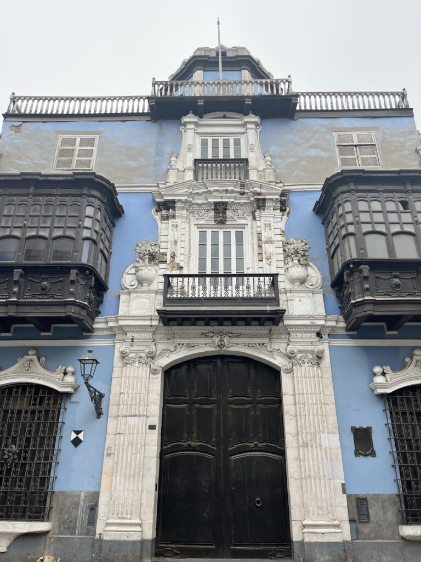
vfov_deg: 67.3
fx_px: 422
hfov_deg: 53.1
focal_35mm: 26
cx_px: 210
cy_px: 281
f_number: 1.6
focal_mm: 5.1
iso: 50
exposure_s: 1/772
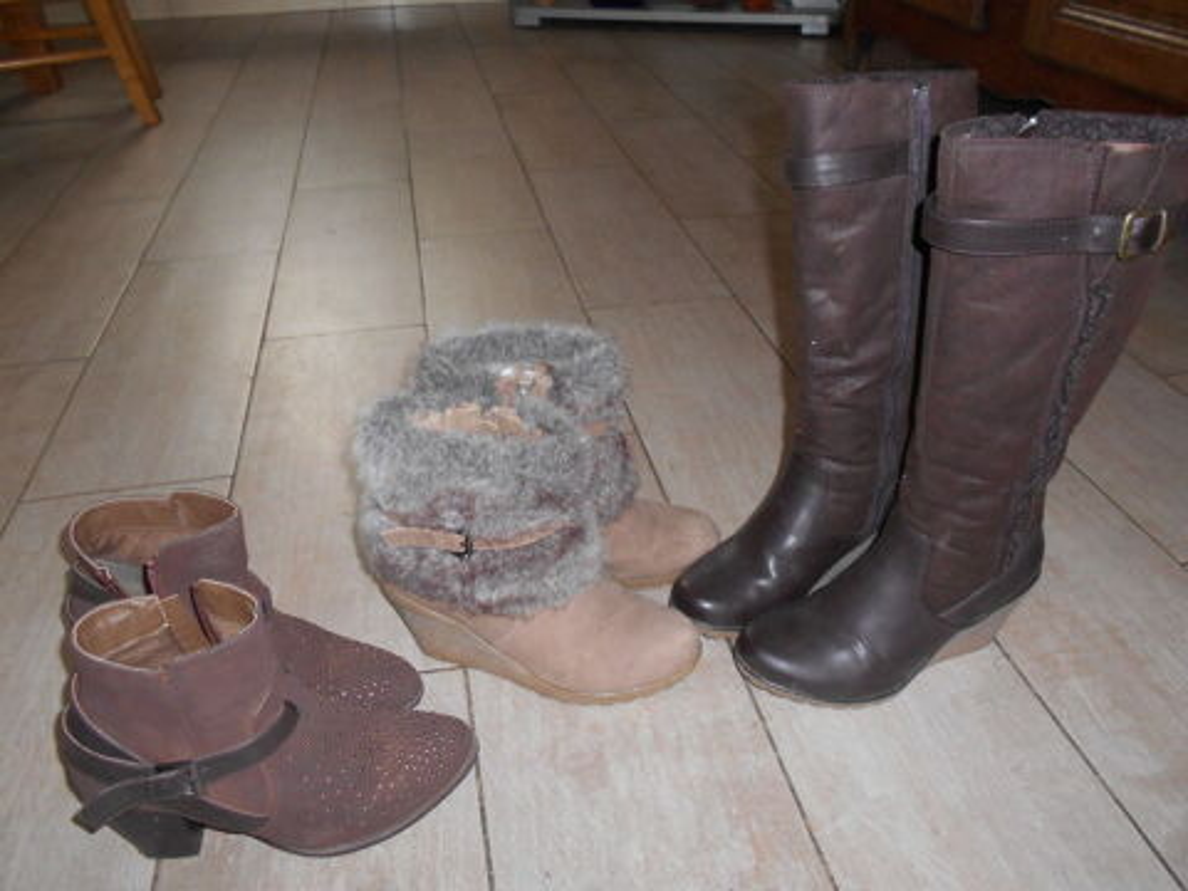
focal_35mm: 30
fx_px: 1030
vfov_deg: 46.8
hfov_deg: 60.0
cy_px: 446
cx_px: 594
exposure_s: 1/25
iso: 200
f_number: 3.4
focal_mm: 5.1
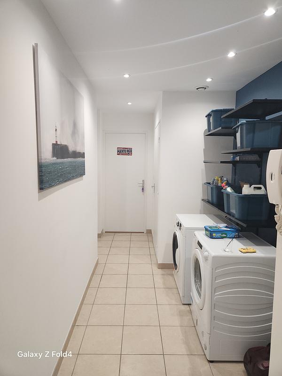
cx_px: 141
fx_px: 250
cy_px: 188
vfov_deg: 73.9
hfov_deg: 58.9
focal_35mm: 23
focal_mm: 5.4
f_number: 1.8
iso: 160
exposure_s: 1/100
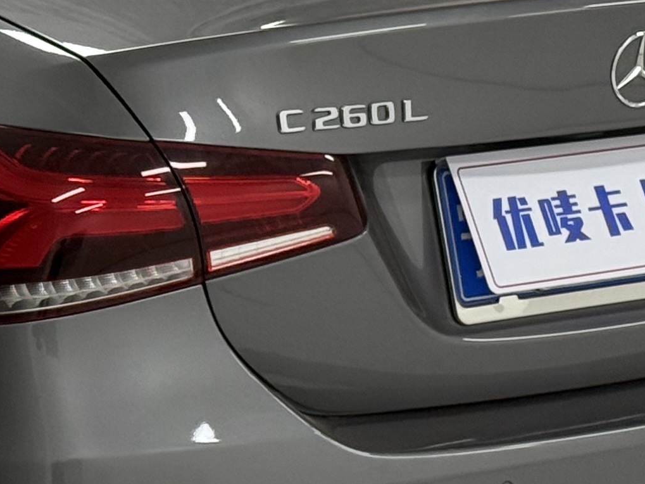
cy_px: 122
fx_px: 3540
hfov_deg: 10.3
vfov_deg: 7.8
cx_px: -99
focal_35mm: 190
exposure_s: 1/100
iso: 200
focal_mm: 6.76
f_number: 1.78
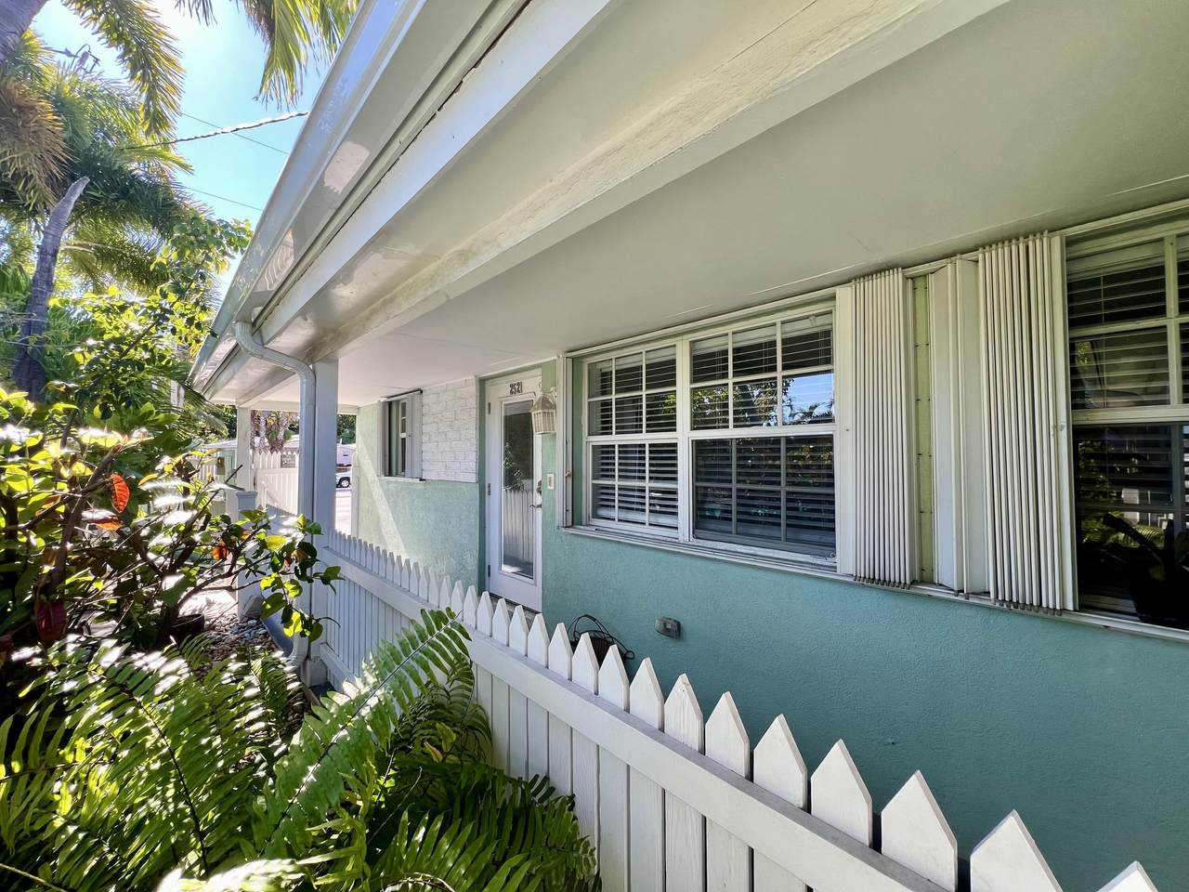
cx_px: 594
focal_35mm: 13
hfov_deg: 106.2
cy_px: 446
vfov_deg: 89.9
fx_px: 447
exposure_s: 1/142
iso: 32
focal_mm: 1.57
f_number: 1.8
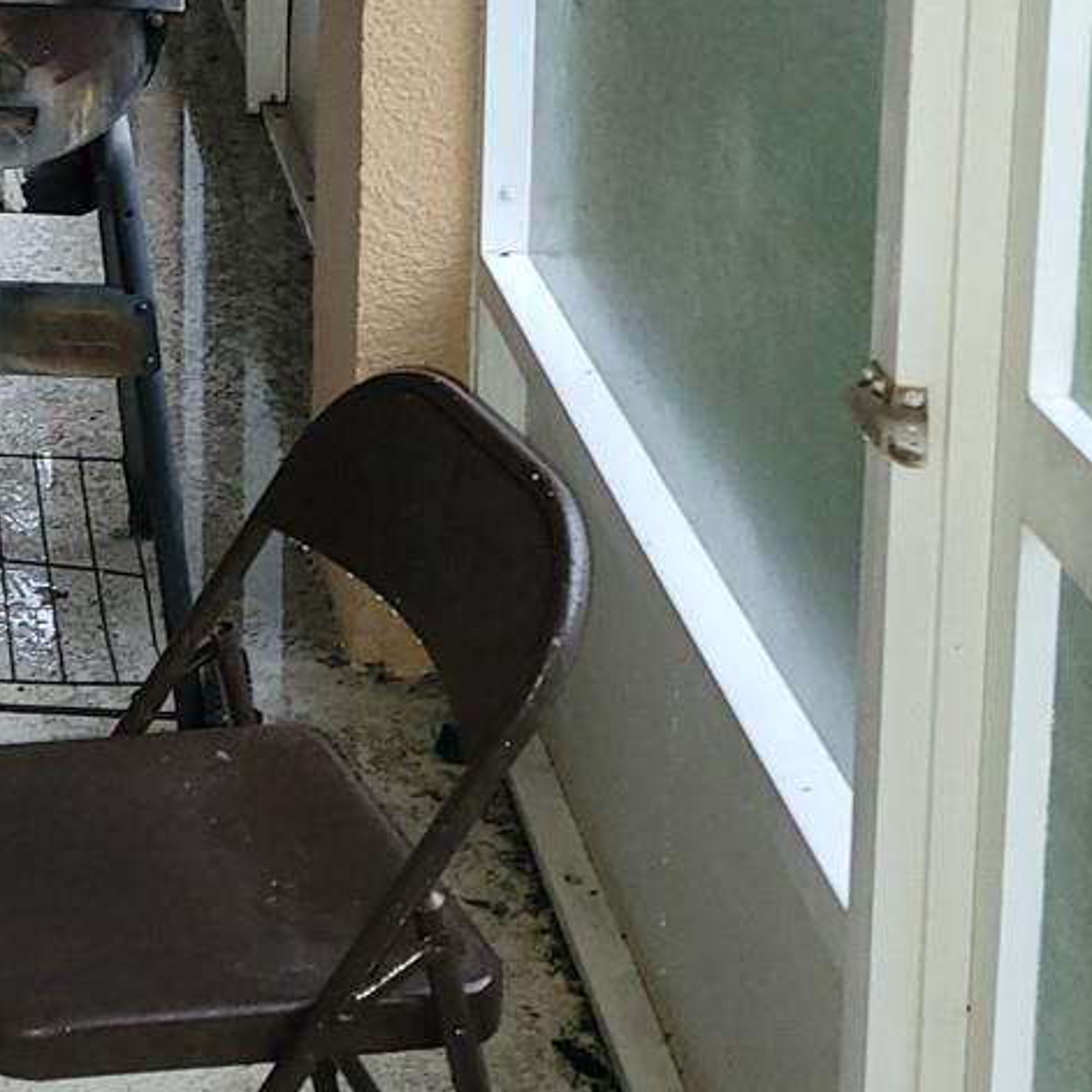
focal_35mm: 78
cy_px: -169
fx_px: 2784
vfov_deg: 20.9
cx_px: -410
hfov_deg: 20.0
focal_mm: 5.4
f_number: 1.8
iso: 160
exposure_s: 1/9.99
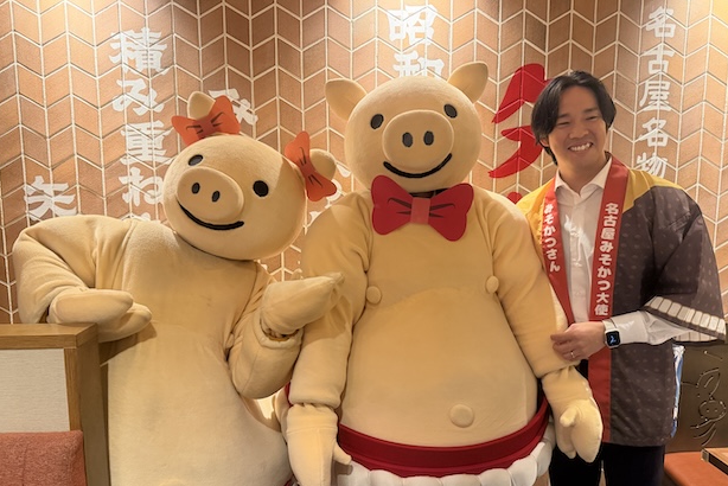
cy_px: 266
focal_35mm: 26
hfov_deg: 69.4
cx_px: 368
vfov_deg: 49.5
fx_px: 526
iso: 640
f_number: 1.78
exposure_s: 1/60
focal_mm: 6.76
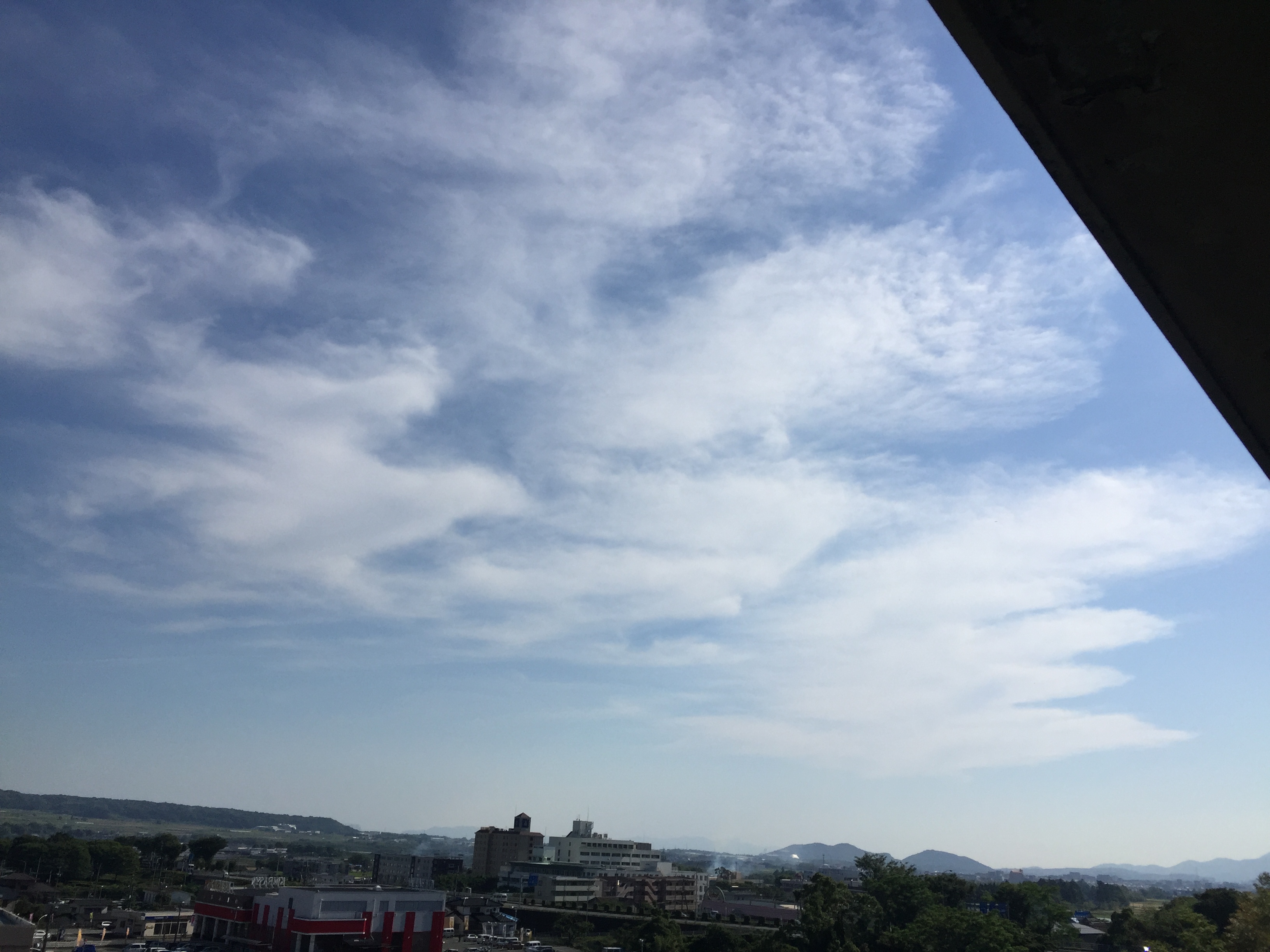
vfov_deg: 48.2
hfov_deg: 61.7
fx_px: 1064
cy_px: 476
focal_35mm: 29
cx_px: 635
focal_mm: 4.15
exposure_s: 1/6623
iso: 32
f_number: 2.2
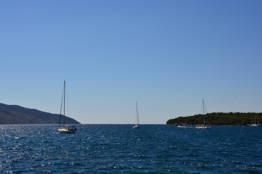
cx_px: 131
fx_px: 382
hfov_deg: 37.8
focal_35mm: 52
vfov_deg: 25.8
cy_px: 87
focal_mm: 35
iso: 200
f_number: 13
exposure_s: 1/400
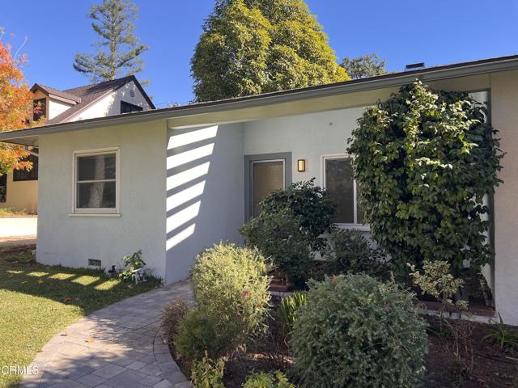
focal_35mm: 26
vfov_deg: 53.1
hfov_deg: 67.3
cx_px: 259
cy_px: 194
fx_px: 389
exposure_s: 1/932
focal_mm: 5.7
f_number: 1.5
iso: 50
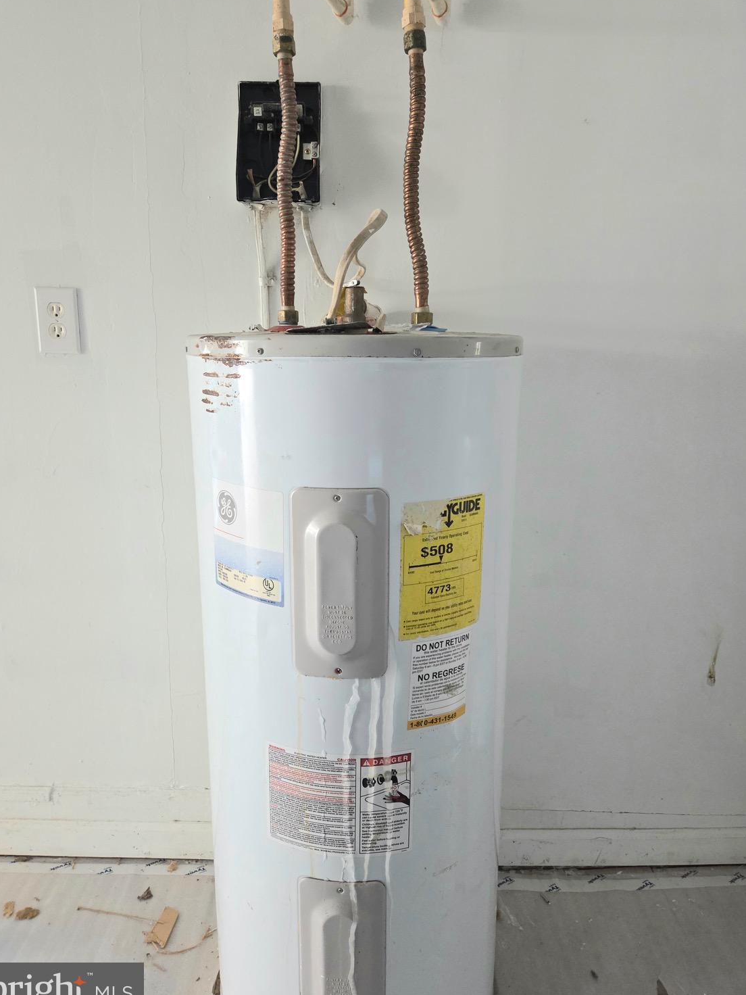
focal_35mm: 24
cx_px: 364
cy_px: 499
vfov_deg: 71.6
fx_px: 690
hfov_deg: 56.8
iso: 800
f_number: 1.8
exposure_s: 1/120
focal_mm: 5.4
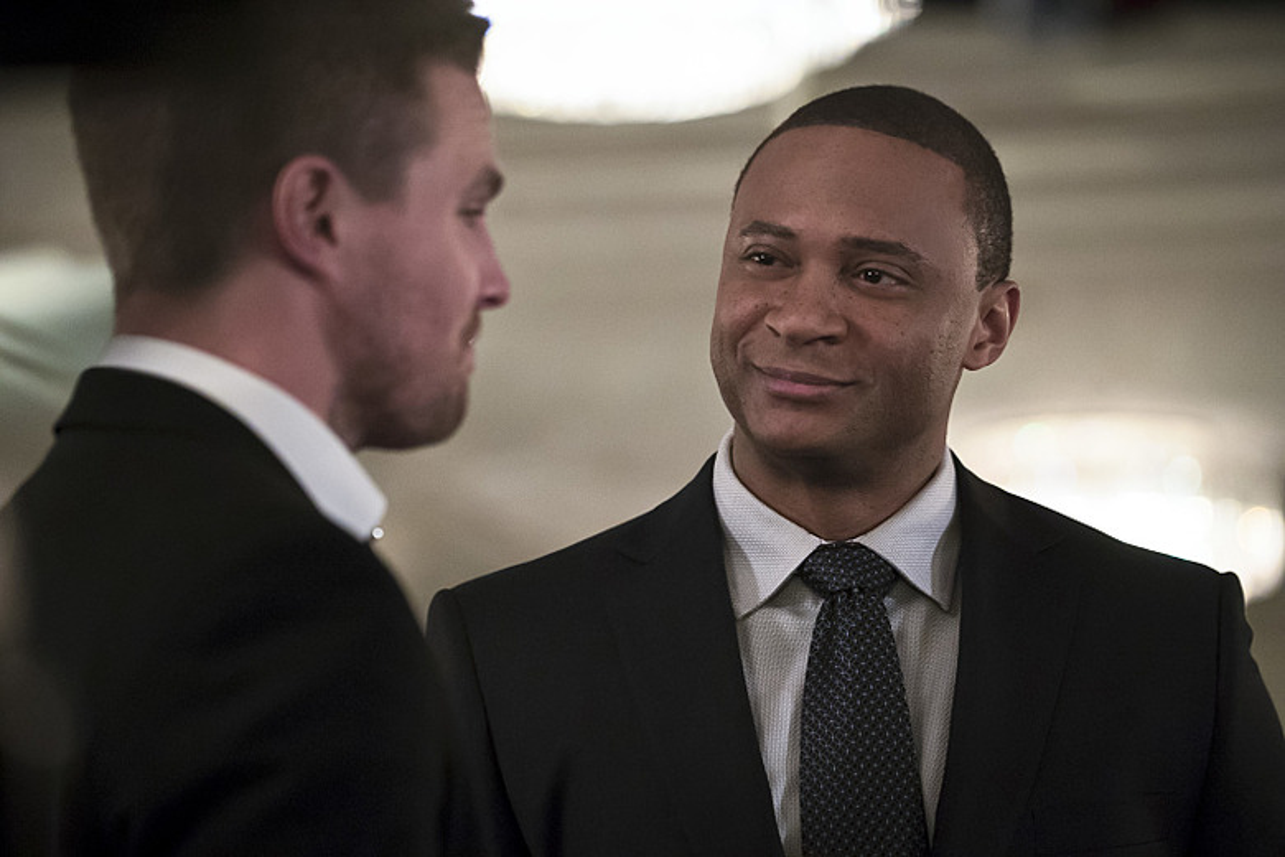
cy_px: 428
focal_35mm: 161
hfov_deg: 12.8
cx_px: 642
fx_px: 5746
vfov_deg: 8.5
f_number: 4
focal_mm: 161
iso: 8000
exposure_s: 1/160
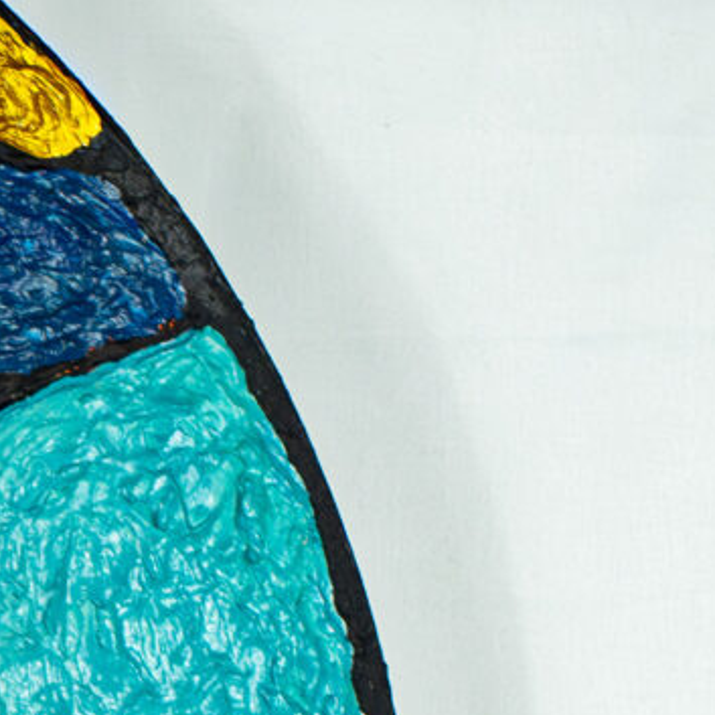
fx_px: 7198
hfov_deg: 5.5
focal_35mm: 308
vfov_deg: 5.7
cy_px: 937
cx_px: -861
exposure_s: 1/125
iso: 1250
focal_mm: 50
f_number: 8
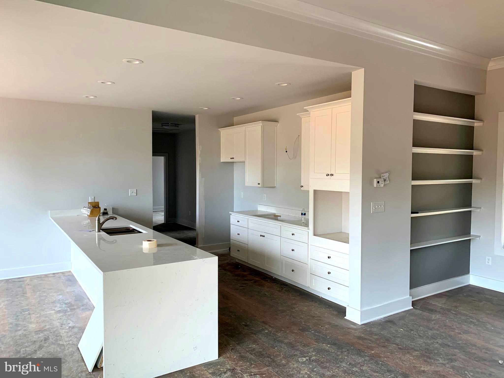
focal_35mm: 26
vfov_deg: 53.1
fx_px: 379
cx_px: 252
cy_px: 189
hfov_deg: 67.3
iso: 80
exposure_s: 1/121
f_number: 1.8
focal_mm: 4.25
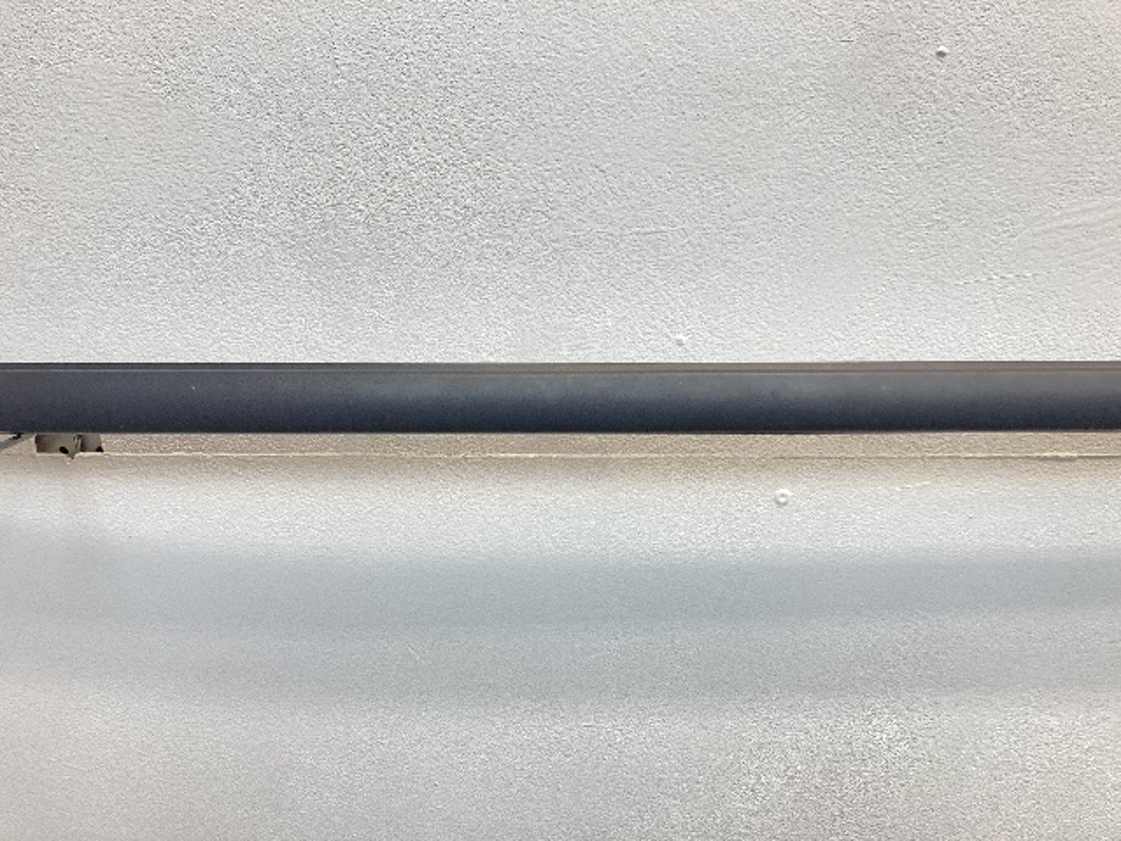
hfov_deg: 63.4
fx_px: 907
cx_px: 560
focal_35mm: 28
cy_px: 420
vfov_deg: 49.7
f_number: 1.8
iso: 64
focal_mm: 3.99
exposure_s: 1/60
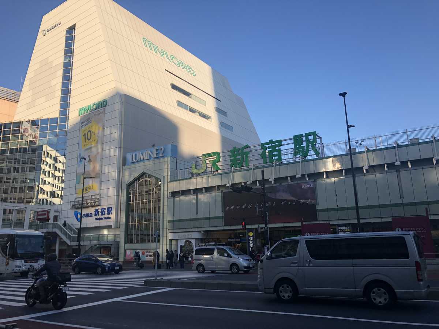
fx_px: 368
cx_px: 220
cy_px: 164
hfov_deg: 61.7
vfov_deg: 48.2
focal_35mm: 29
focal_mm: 3.99
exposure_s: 1/1143
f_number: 1.8
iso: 20
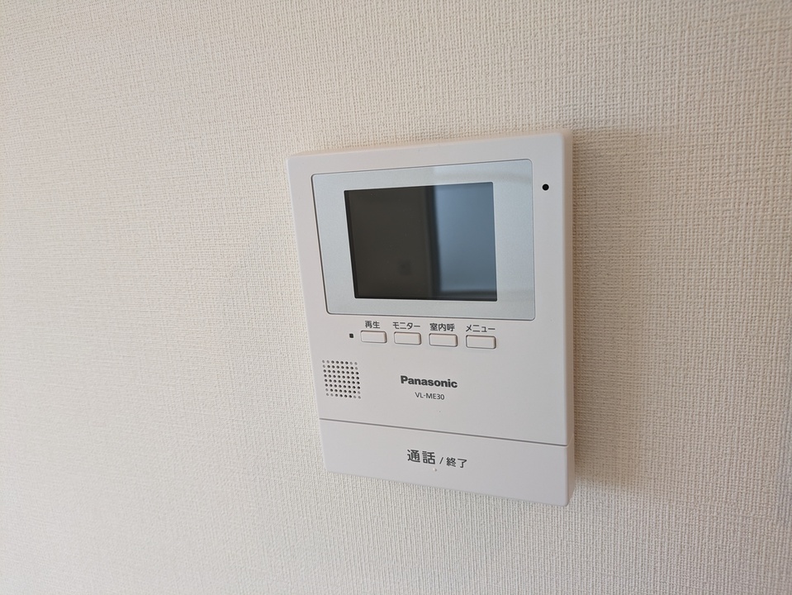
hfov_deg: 69.4
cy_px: 298
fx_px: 572
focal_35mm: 25
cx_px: 396
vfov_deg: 54.9
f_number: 1.89
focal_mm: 5.43
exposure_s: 1/120
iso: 124
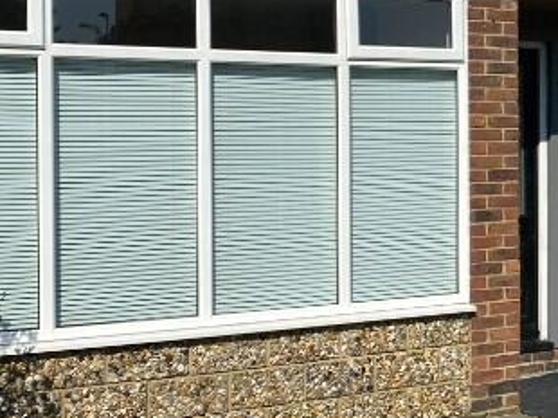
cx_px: 572
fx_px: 1385
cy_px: 157
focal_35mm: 86
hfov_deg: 21.9
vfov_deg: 17.1
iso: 32
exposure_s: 1/6061
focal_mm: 4.25
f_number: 1.8
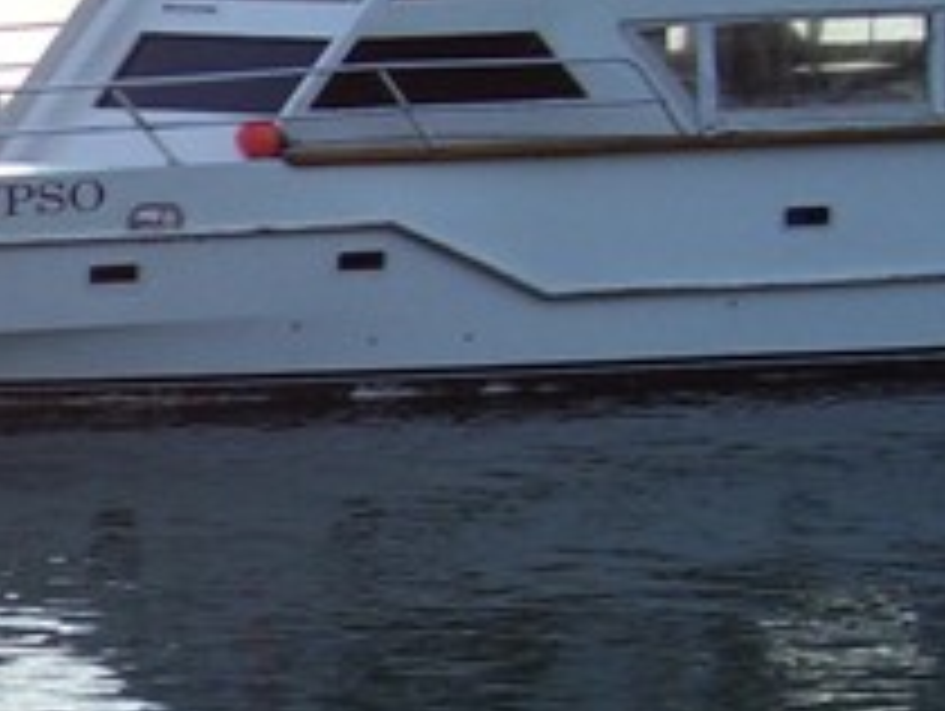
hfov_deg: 11.5
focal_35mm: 160
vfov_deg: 9.3
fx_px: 4373
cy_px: 508
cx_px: -702
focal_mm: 7
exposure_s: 1/45
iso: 80
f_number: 3
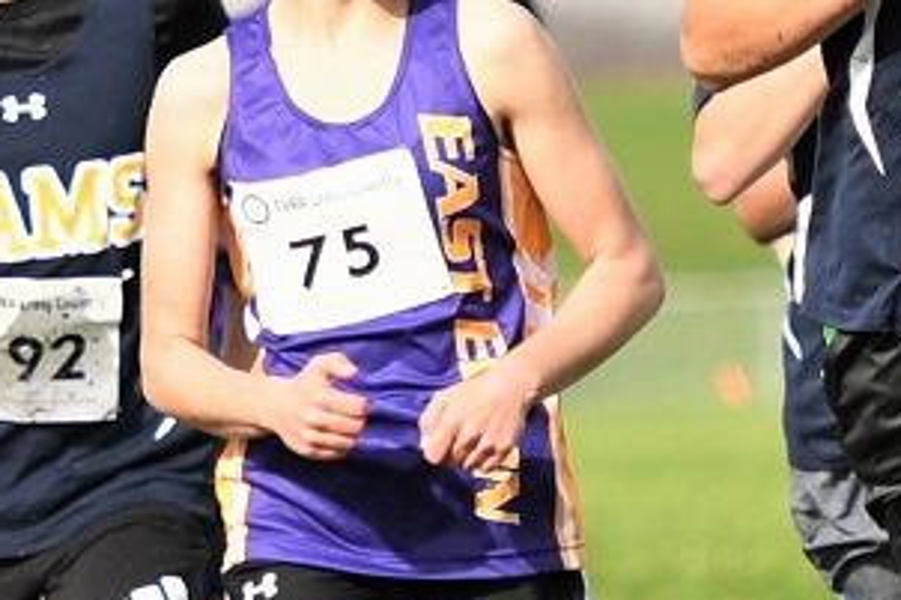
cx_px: 1140
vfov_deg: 1.5
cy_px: 401
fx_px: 23637
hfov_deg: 2.2
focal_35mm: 945
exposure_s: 1/1000
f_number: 2.8
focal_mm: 150
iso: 100
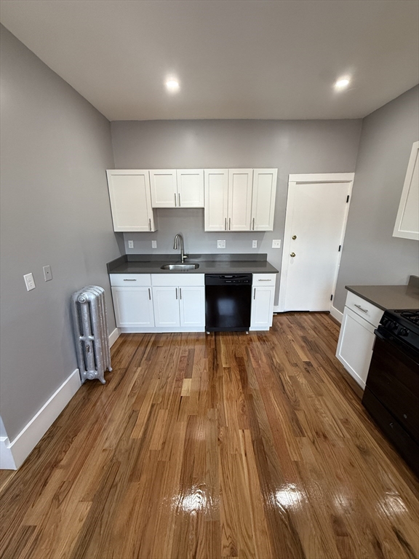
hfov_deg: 85.7
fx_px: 226
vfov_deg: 102.1
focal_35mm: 14
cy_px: 280
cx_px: 210
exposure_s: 1/120
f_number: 2.2
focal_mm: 2.22
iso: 250
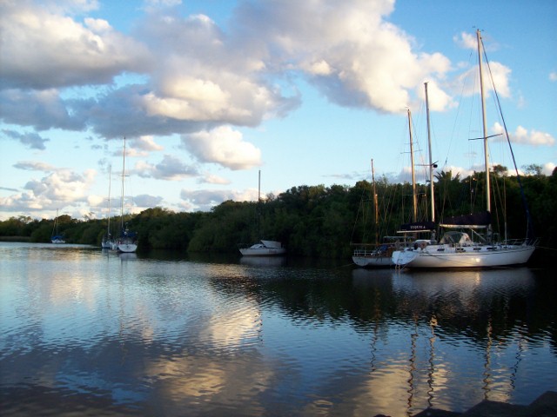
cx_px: 278
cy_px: 208
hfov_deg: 51.4
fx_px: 579
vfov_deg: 39.7
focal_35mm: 36
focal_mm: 6
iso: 80
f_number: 2.7
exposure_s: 1/286
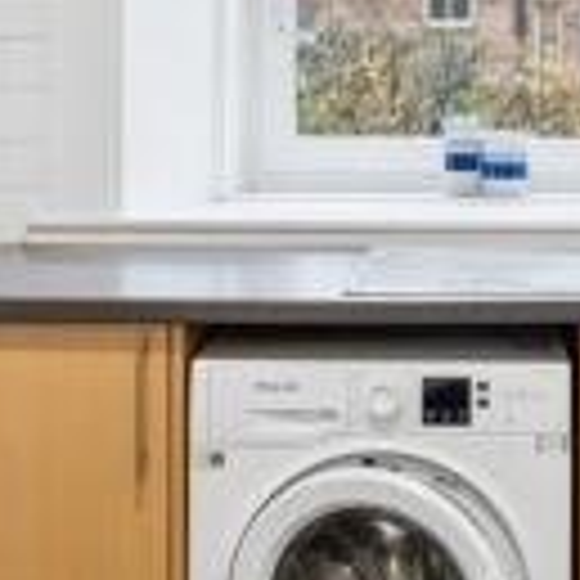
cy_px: 92
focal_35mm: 66
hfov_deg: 25.3
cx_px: 522
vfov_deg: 25.5
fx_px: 1251
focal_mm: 21
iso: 500
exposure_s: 1/40
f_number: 4
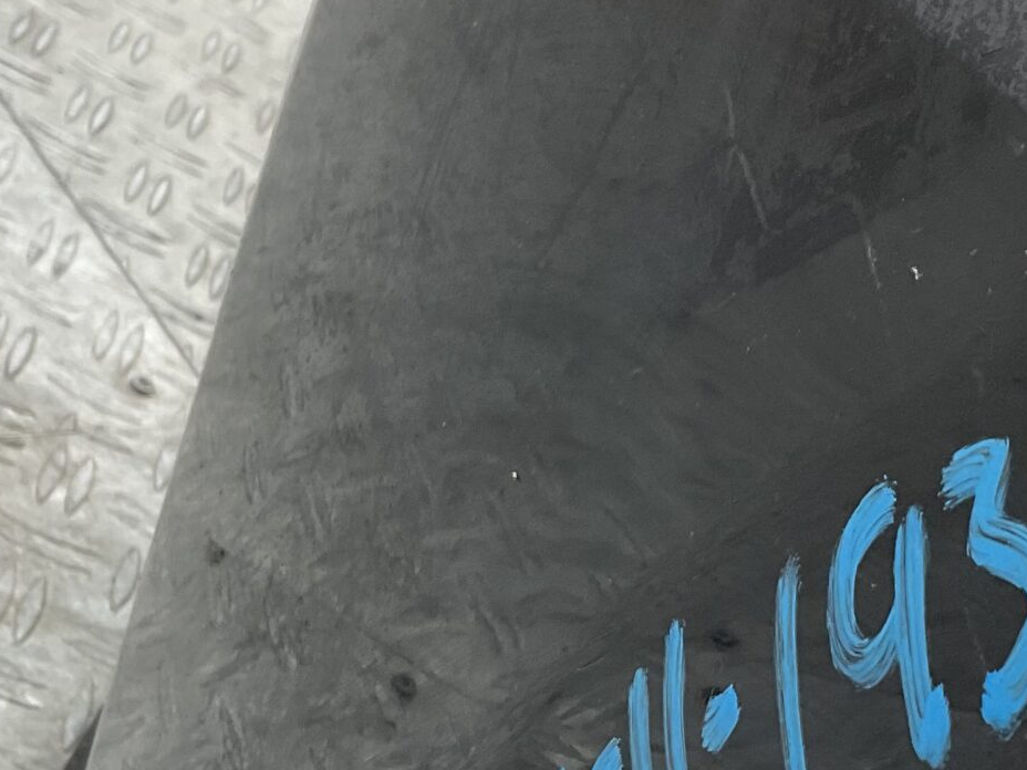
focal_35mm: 80
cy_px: 398
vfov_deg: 18.4
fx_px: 2373
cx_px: 836
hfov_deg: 24.0
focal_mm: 3
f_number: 1.8
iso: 40
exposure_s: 1/100
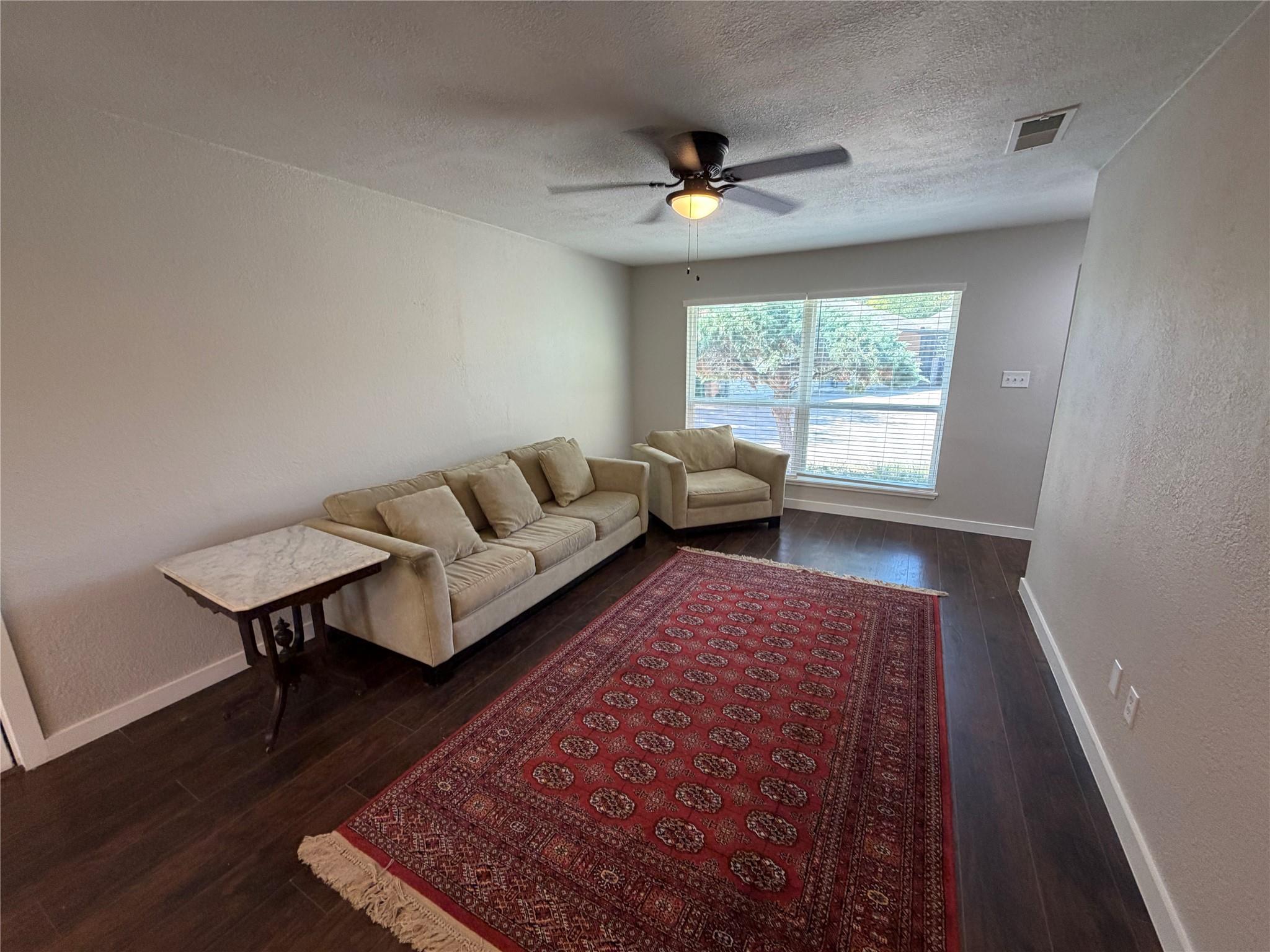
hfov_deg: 102.1
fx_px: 514
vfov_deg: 85.7
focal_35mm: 14
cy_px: 476
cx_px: 635
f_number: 2.2
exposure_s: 1/60
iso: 200
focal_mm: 2.22
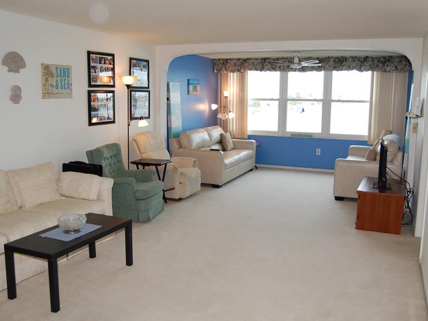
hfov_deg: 55.4
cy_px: 161
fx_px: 408
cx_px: 220
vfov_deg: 42.9
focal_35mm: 33
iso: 200
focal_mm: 20
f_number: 4.5
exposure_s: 1/80
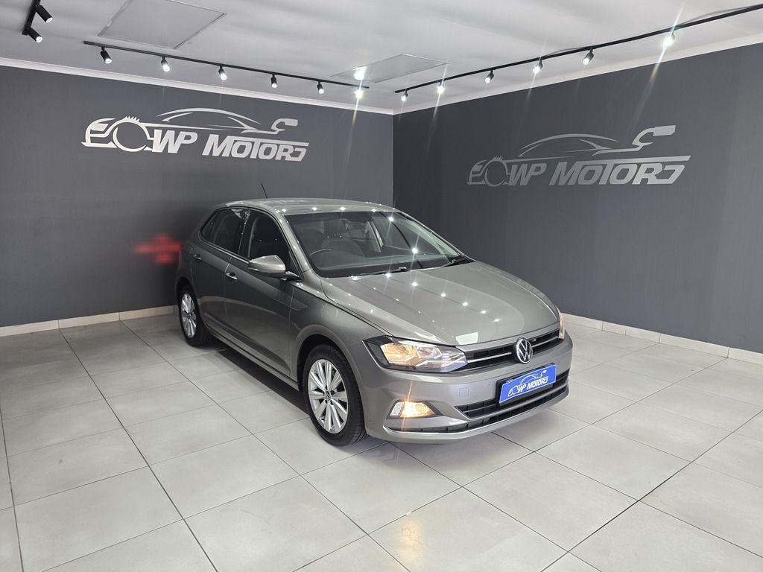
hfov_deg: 73.9
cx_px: 382
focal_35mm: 23
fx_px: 507
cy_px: 286
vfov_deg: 58.9
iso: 100
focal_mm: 6.3
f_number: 1.7
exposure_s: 1/100
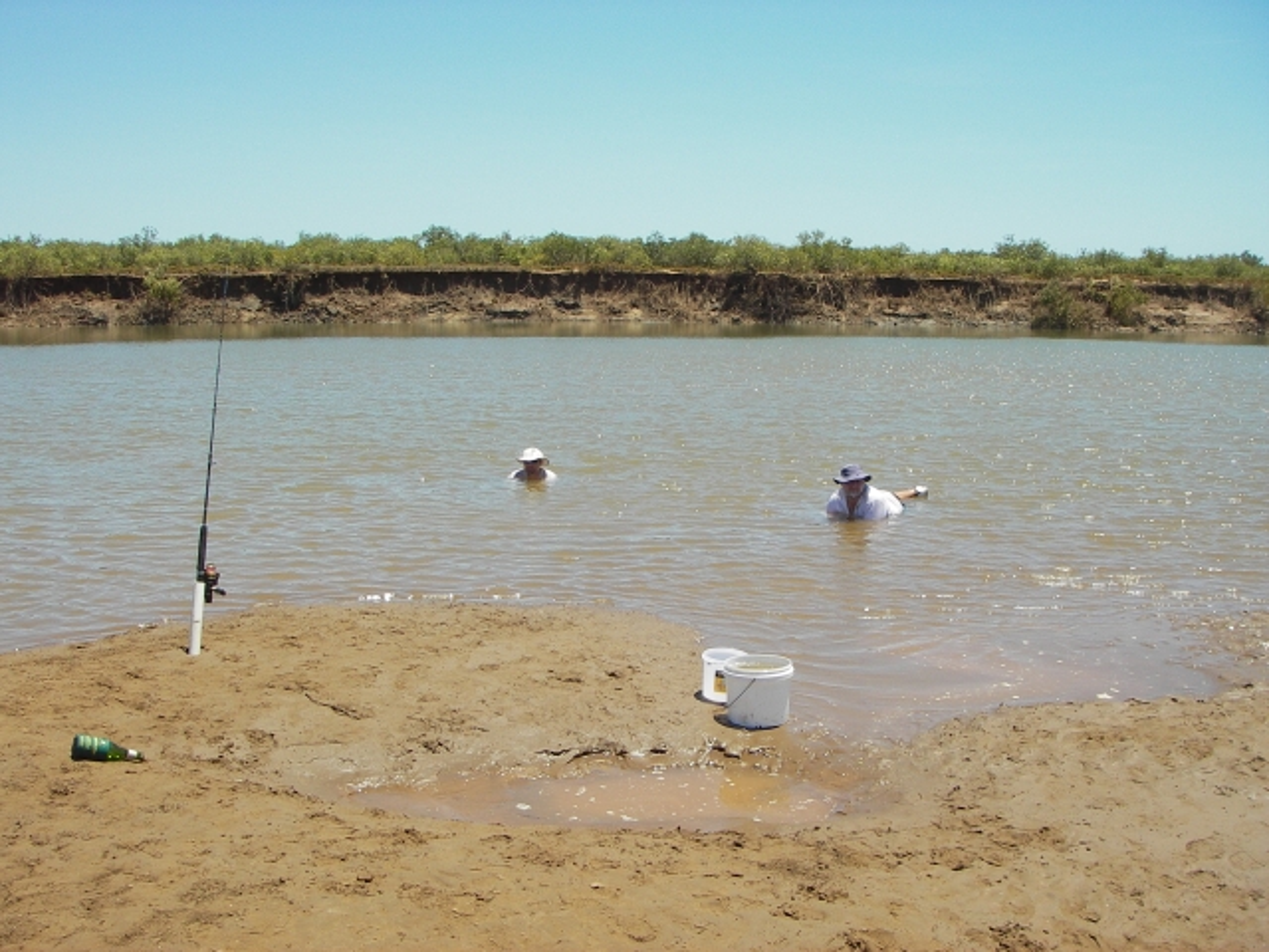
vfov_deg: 37.7
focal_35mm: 38
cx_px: 634
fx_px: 1393
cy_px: 476
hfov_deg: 49.0
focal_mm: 6.3
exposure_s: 1/200
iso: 50
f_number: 6.6
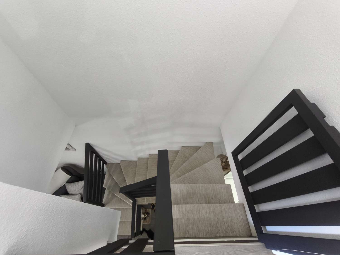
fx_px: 147
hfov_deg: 98.2
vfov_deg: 81.7
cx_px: 170
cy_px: 128
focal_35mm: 15
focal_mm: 1.91
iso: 400
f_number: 2.2
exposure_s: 1/33.3
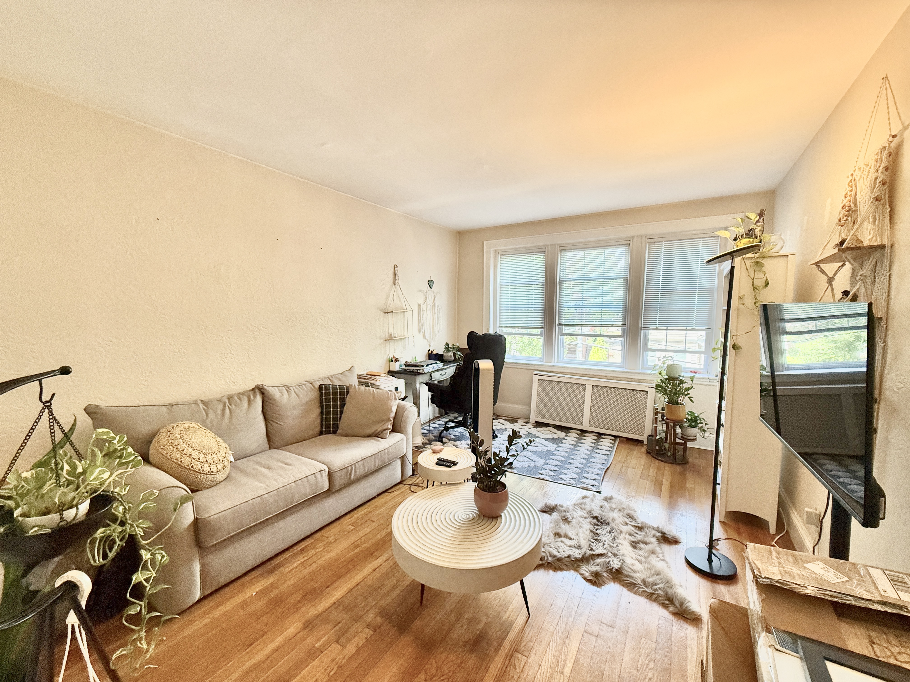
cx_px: 455
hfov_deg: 102.1
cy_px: 341
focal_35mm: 14
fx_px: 368
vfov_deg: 85.7
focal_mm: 2.22
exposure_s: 1/100
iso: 250
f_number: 2.2
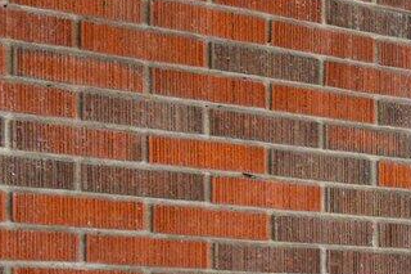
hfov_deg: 14.0
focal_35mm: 96
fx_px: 1095
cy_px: 389
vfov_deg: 13.5
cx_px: 1012
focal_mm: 10
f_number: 8
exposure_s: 1/30
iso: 160
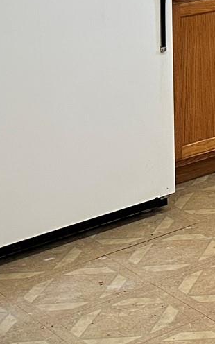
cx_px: 639
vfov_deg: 17.6
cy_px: -185
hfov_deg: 9.7
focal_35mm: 105
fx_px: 984
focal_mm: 6.86
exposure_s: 1/66
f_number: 1.78
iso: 125
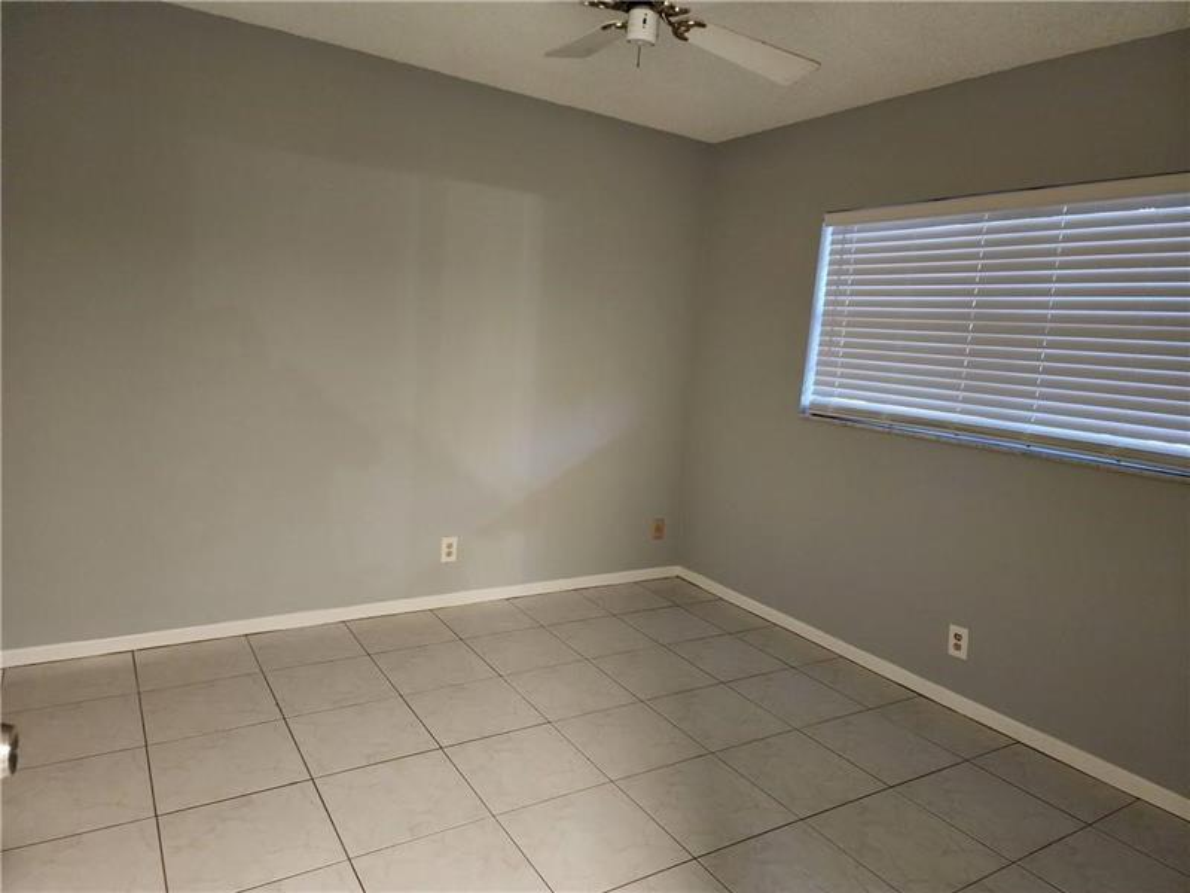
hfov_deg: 73.9
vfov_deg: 58.9
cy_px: 446
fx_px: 791
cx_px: 595
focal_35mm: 23
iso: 640
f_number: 1.8
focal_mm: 6.4
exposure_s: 1/30
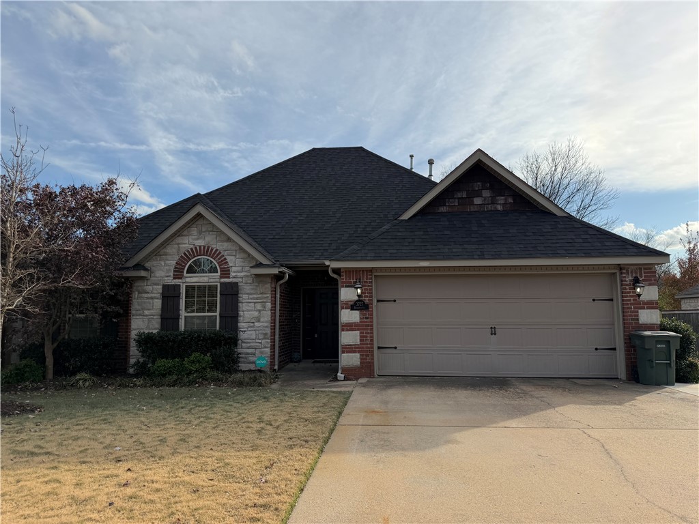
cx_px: 350
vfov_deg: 56.8
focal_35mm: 24
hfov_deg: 71.6
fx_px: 485
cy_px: 262
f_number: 1.78
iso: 100
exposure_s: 1/5714
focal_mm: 6.76
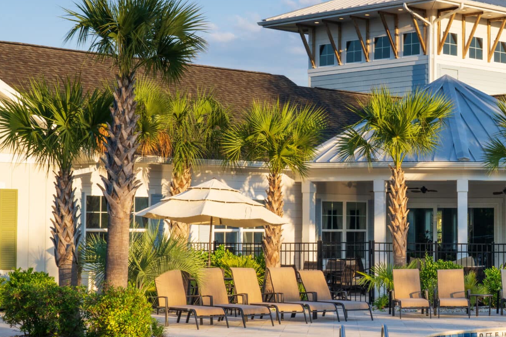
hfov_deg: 22.5
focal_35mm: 89
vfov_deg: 15.4
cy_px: 164
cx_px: 414
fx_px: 1251
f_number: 10
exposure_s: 1/250
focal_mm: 53
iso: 250
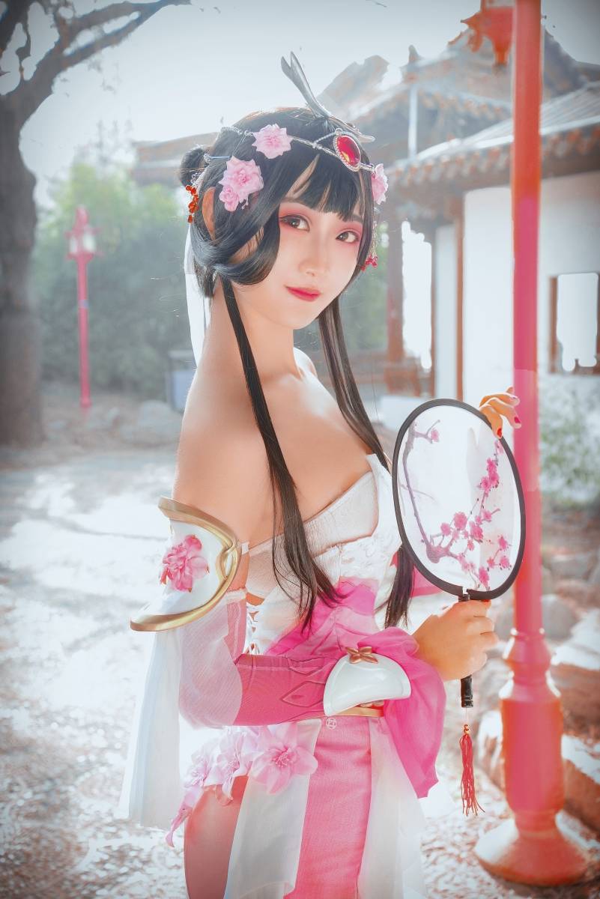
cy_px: 450
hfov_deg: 26.0
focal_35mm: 52
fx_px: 1299
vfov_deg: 38.2
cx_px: 300
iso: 400
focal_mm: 52
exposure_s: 1/100
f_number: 5.6
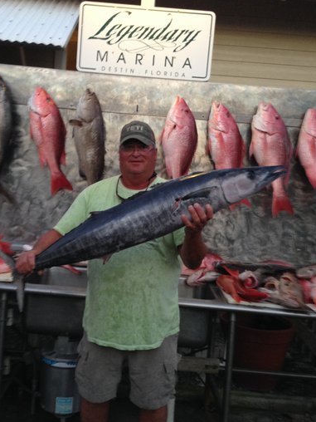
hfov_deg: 36.8
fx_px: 475
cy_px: 208
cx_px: 139
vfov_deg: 47.9
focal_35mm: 39
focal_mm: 4.12
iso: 125
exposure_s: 1/20
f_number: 2.4
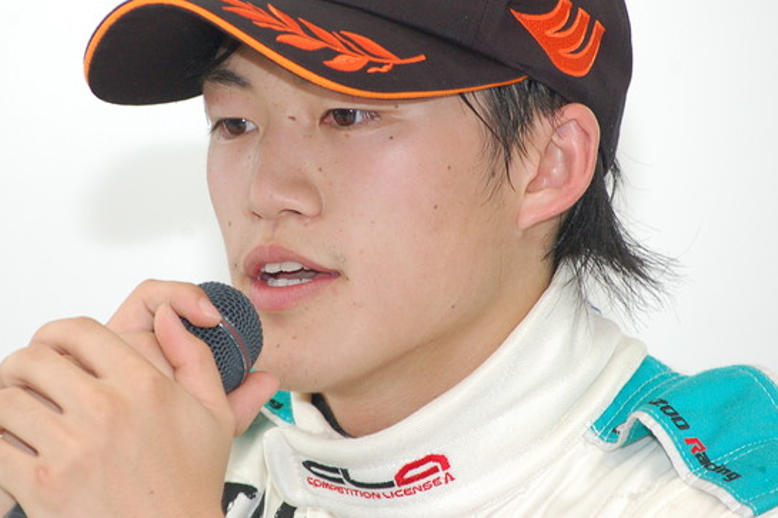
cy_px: 195
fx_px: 7079
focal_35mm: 328
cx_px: 334
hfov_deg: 6.3
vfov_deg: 4.2
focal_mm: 165
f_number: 8
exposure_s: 1/60
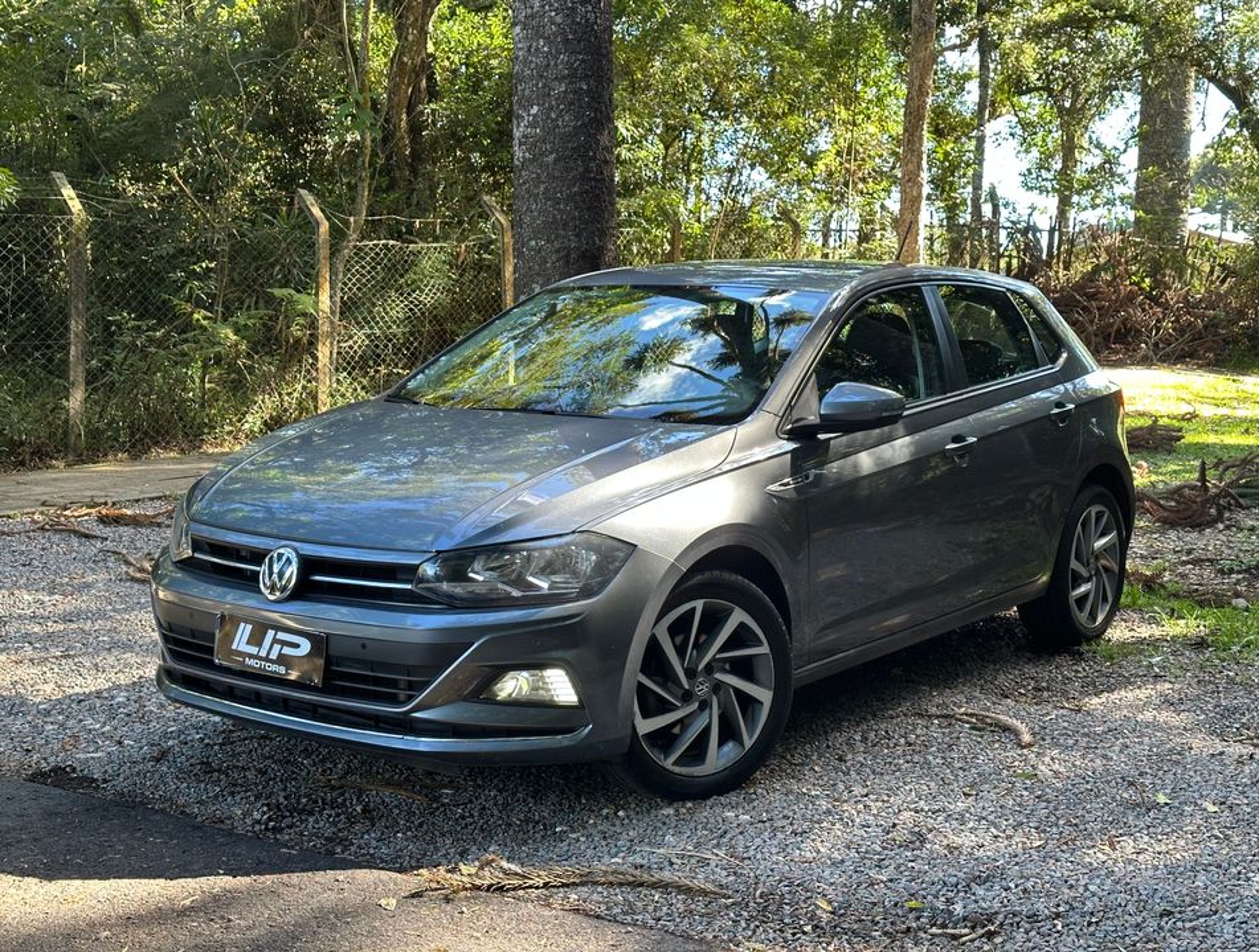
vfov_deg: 30.4
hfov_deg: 39.5
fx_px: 1752
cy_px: 476
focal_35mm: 48
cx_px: 630
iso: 80
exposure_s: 1/121
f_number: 1.78
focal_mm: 6.86
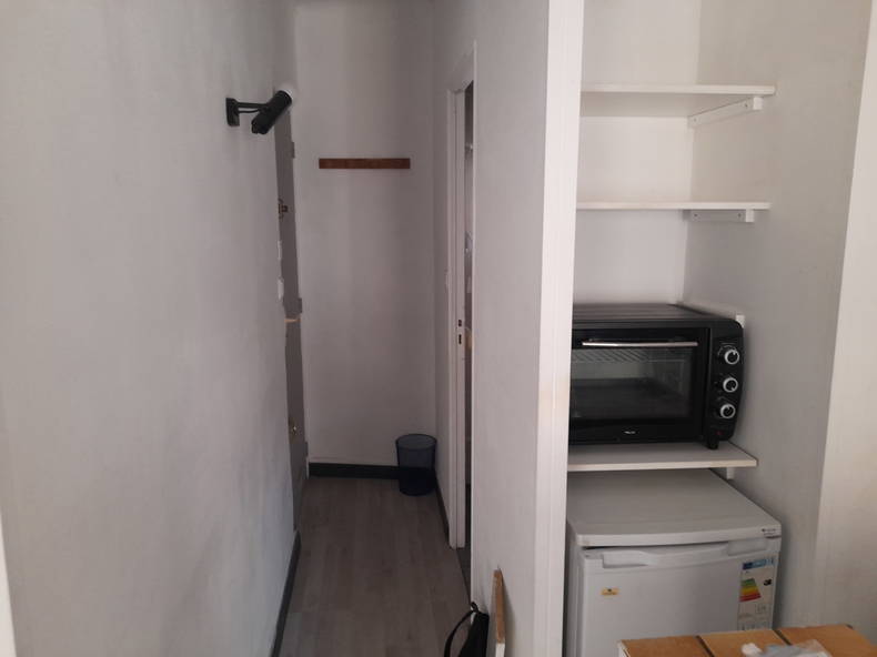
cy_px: 328
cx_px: 438
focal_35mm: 25
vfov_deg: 54.9
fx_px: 633
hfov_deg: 69.4
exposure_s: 1/50
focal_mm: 4.6
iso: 200
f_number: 2
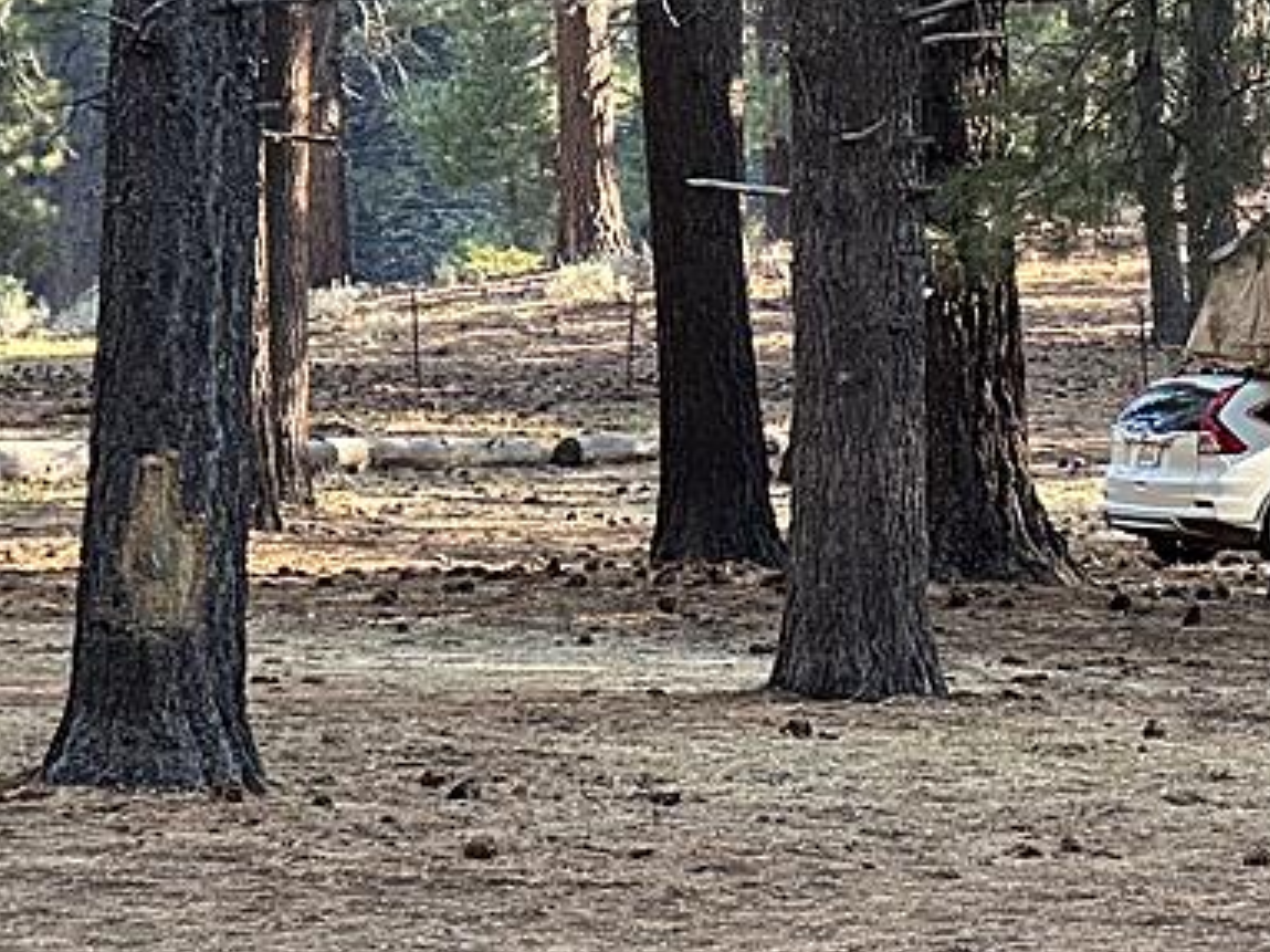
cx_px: 895
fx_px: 7555
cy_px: -239
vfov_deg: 7.1
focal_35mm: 206
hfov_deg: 9.6
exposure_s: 1/84
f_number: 2.8
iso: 250
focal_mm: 9
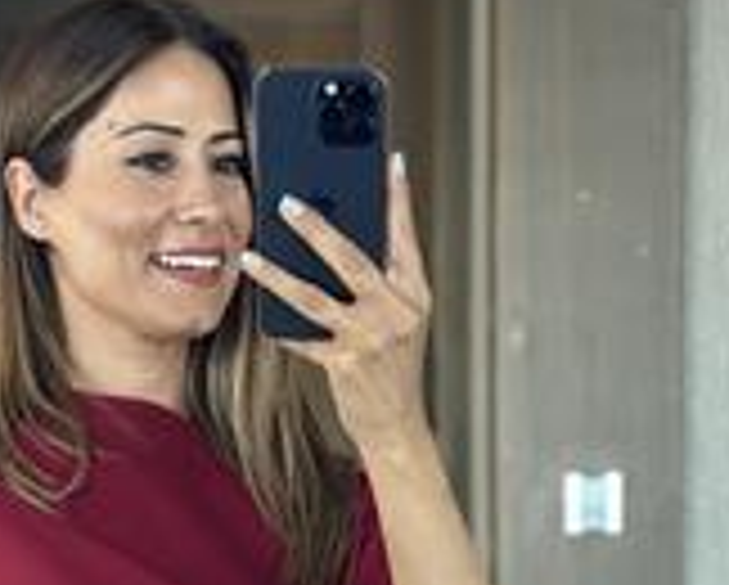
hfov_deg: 13.1
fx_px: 3154
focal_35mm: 146
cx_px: 99
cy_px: 932
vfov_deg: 10.2
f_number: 1.78
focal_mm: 6.86
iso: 125
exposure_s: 1/69
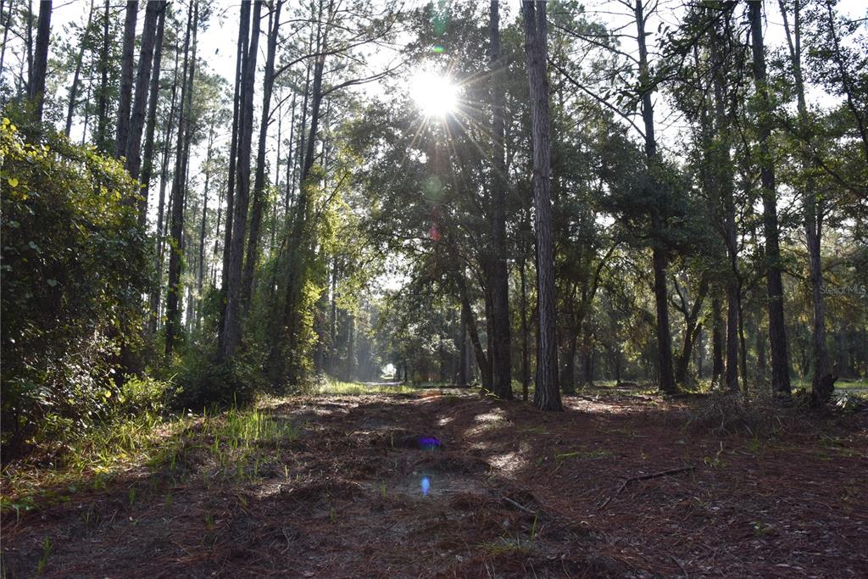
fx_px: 579
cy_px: 290
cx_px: 434
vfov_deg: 53.1
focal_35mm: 24
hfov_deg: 73.7
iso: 1250
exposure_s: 1/400
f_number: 10
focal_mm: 24
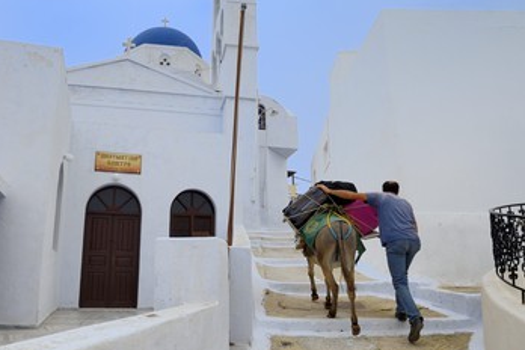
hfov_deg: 63.2
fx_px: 423
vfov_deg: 44.9
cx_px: 216
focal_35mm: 29
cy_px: 198
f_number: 6.3
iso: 200
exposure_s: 1/400
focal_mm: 24
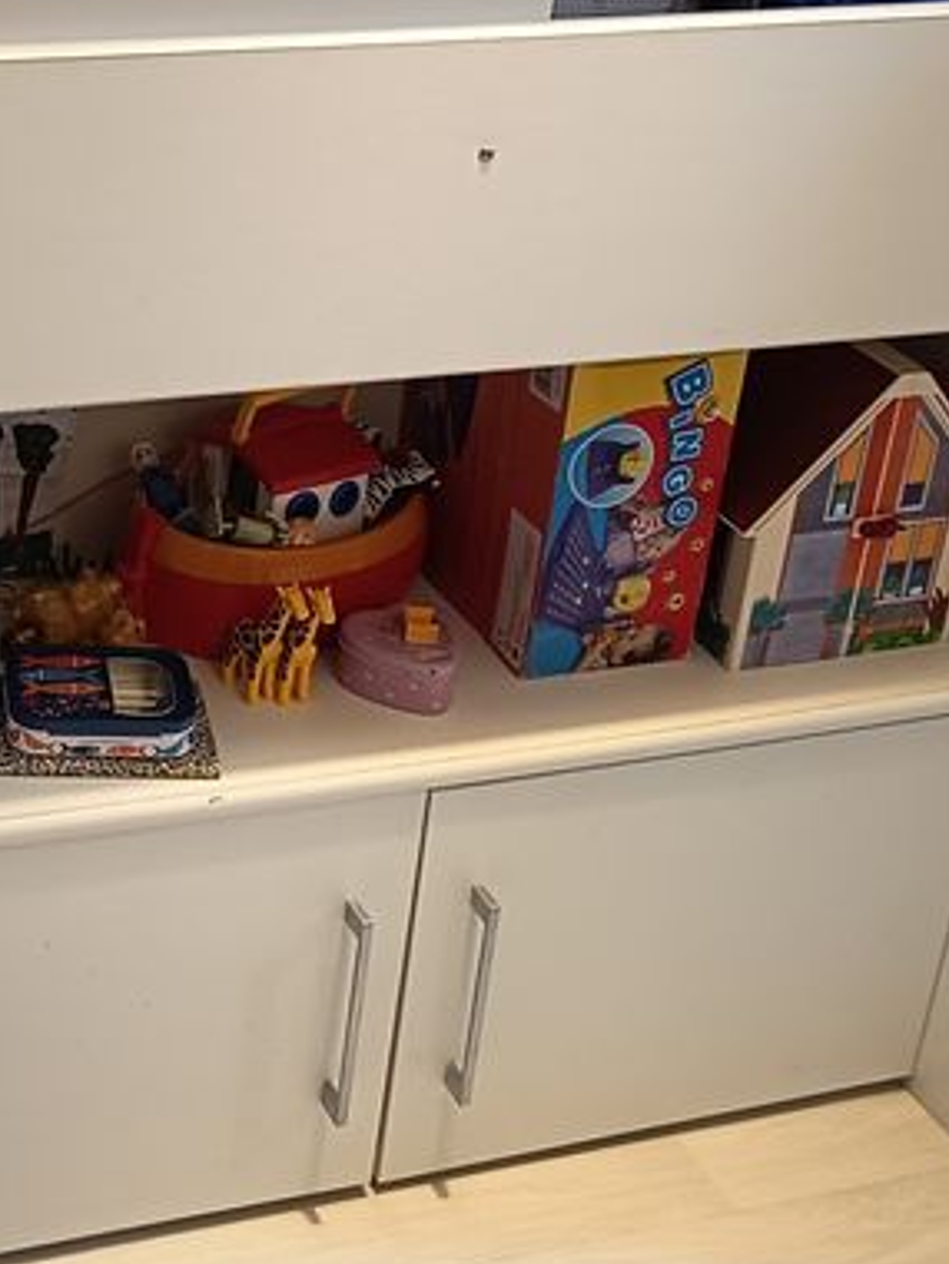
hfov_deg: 22.3
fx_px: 2302
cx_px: -17
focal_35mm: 63
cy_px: 345
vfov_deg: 30.3
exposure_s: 1/20
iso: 1024
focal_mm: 5.27
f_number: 1.7
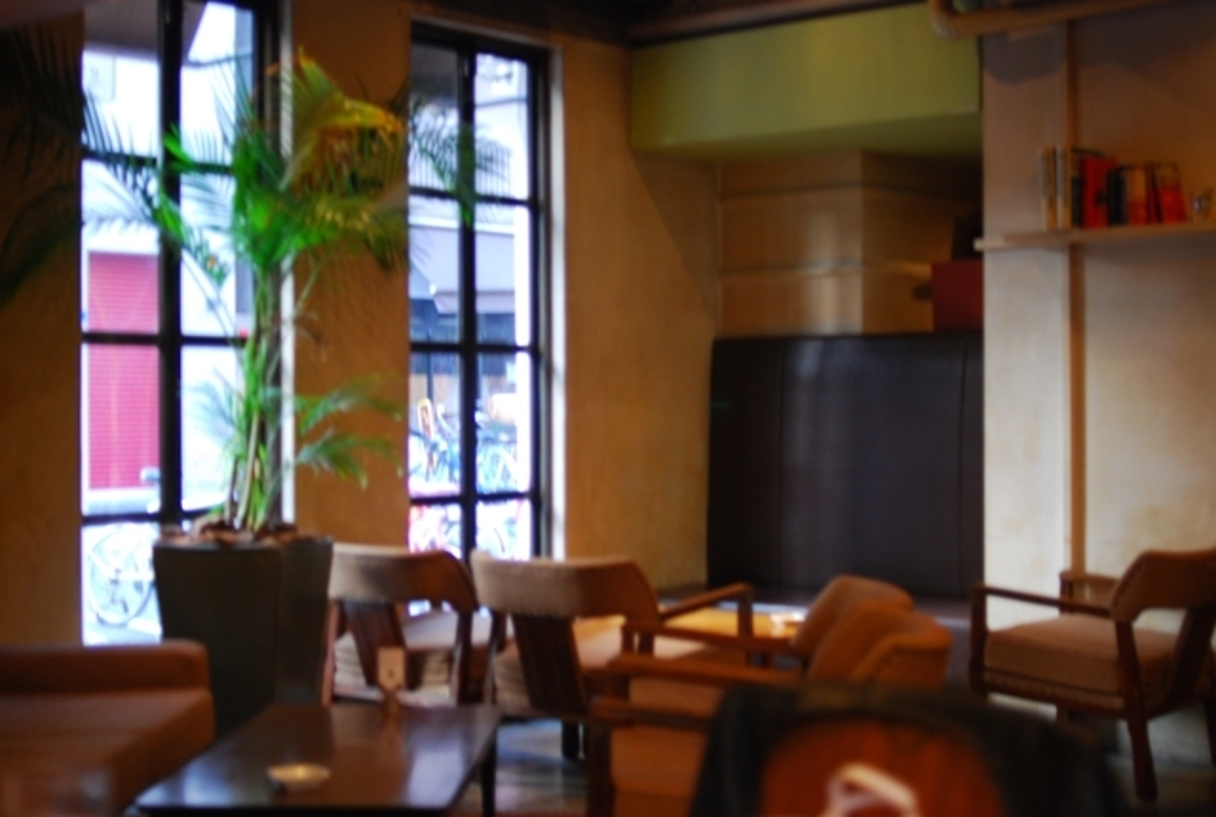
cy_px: 408
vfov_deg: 25.9
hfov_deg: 37.8
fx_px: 1777
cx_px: 608
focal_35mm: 52
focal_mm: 35
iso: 320
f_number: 2
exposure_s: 1/30
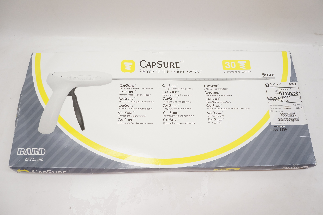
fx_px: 242
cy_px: 108
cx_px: 162
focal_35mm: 27
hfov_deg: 67.4
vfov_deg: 47.8
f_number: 7.1
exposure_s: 1/125
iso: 800
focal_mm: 18
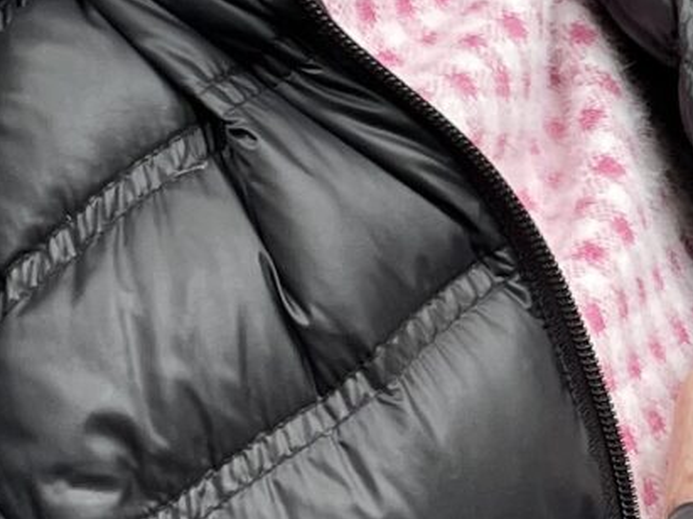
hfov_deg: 11.7
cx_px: 1017
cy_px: -7
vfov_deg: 9.1
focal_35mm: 162
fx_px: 3242
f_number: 1.6
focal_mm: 4.2
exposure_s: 1/121
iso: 64
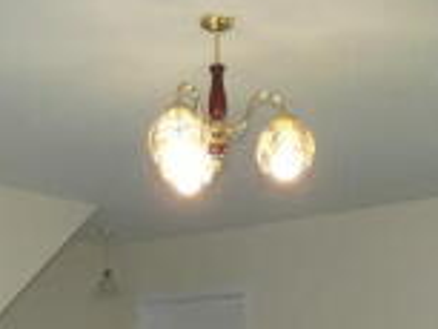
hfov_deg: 25.6
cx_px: 188
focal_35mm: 76
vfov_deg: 17.1
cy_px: 528
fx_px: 962
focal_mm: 3.6
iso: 200
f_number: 2.8
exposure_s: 1/60
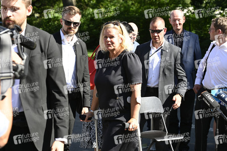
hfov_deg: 28.9
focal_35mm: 70
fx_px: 441
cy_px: 76
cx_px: 114
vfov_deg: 19.4
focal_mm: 70
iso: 100
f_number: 6.3
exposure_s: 1/125
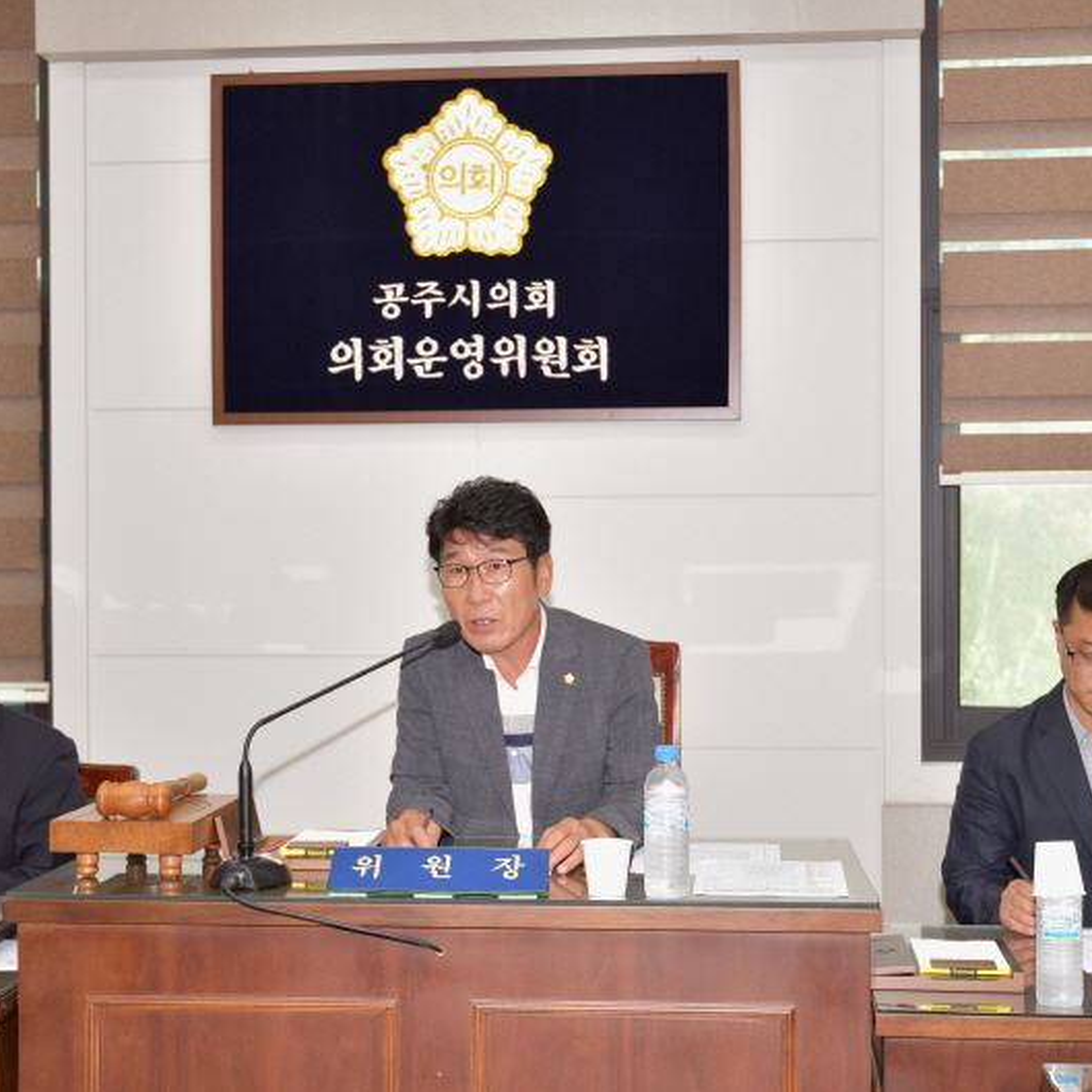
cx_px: 485
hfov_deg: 37.5
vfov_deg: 37.6
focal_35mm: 45
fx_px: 1606
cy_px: 546
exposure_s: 1/125
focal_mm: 35
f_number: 4
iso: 320
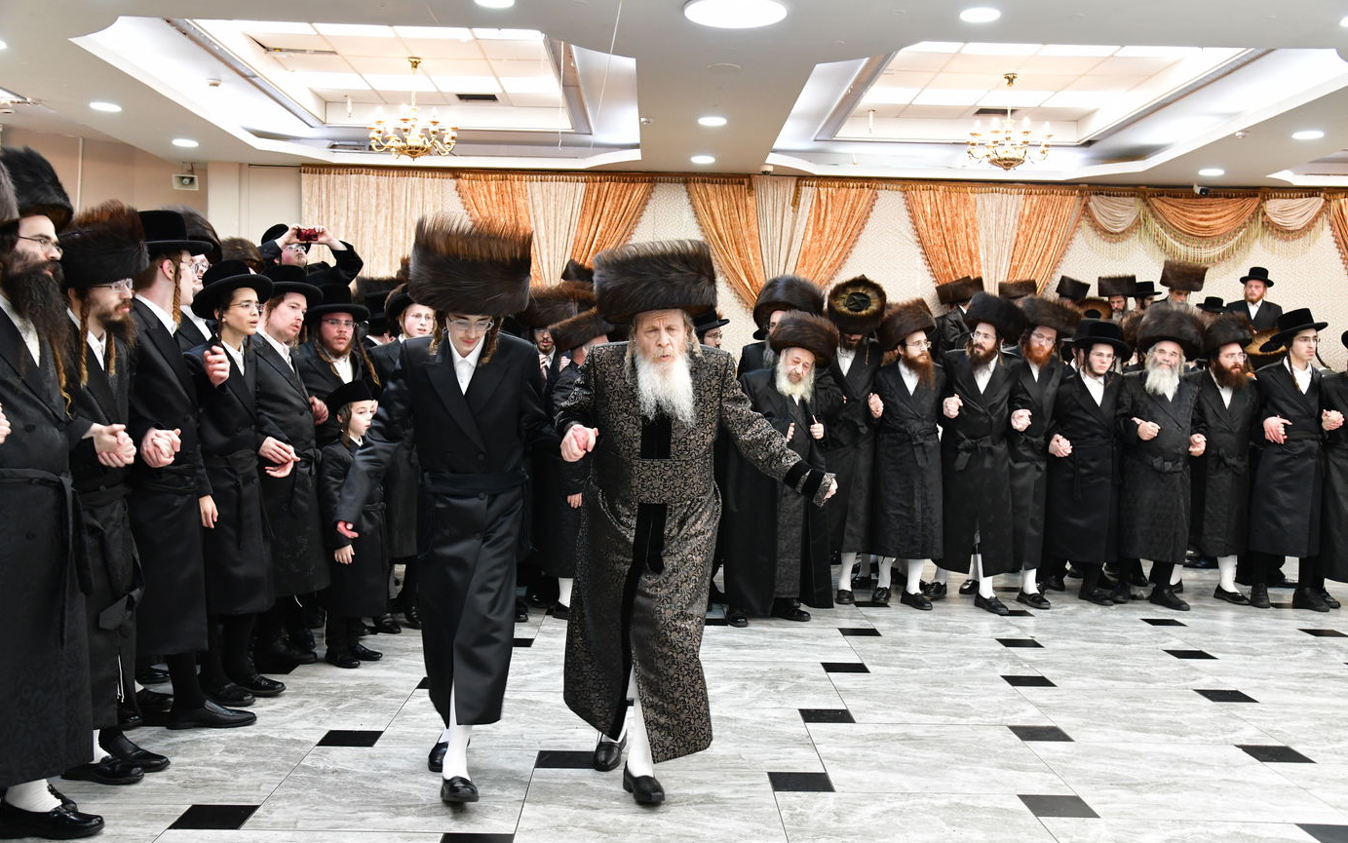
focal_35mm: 33
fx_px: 1213
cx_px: 672
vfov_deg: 38.3
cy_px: 429
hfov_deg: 58.1
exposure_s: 1/100
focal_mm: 32
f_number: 5.6
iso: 2500
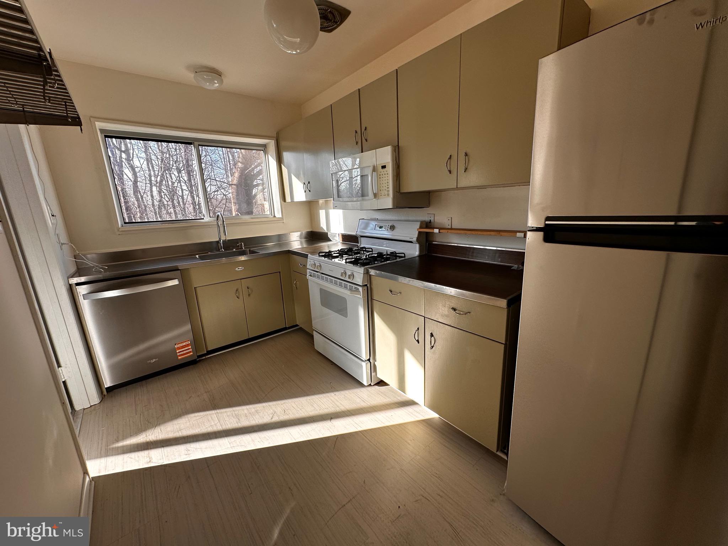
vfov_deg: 85.7
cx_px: 364
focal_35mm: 14
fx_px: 294
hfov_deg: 102.1
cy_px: 273
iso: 50
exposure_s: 1/99
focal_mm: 2.22
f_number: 2.2
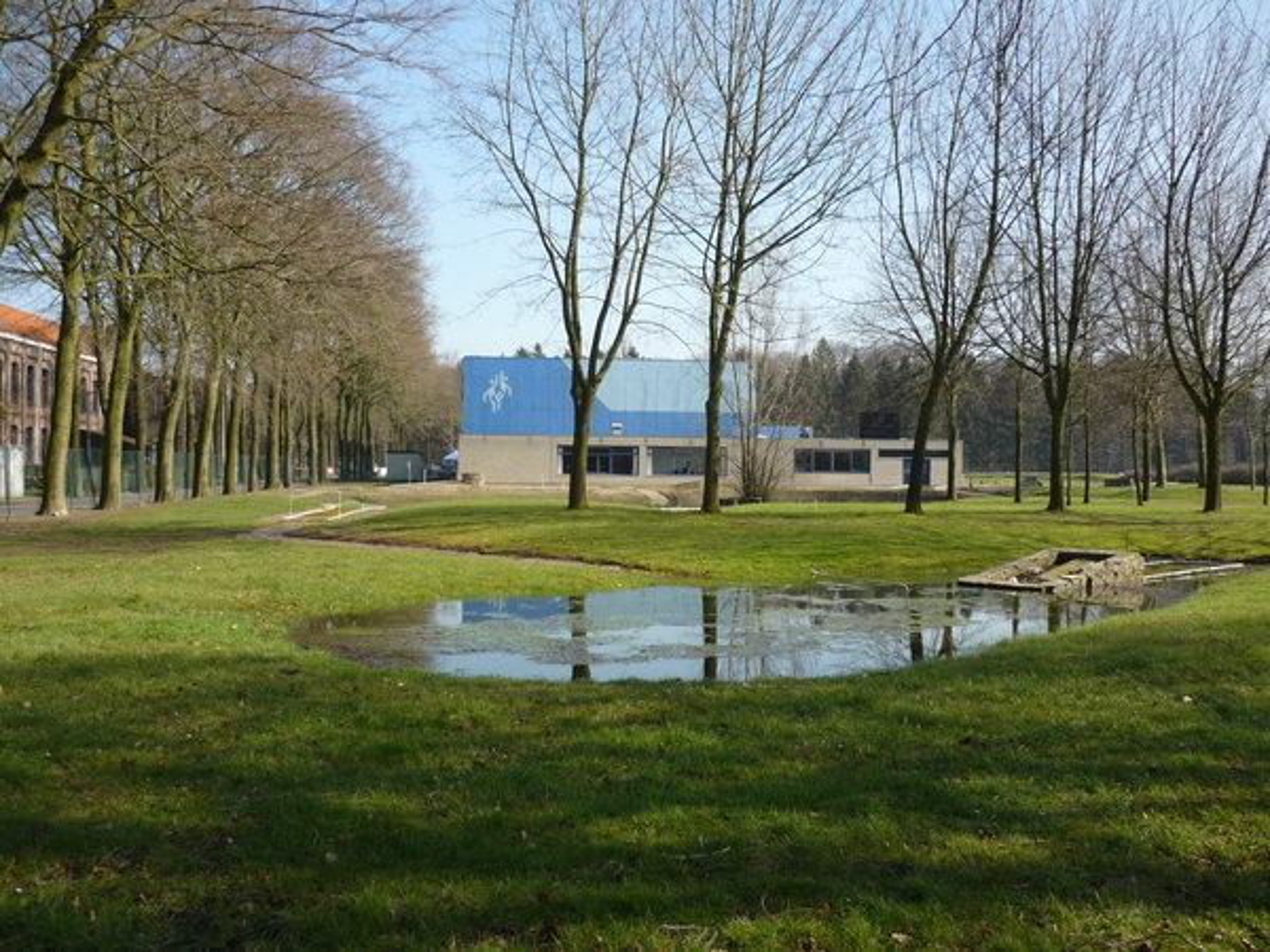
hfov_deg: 55.4
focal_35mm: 33
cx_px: 635
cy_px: 476
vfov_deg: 42.9
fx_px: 1211
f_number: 2.8
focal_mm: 5.5
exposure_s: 1/640
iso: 100
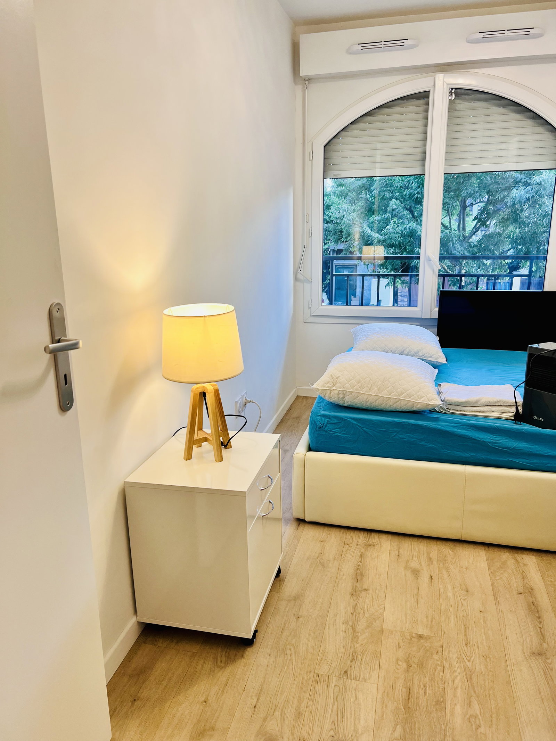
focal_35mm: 26
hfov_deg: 53.1
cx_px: 278
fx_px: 557
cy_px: 370
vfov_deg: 67.3
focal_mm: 5.7
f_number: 1.5
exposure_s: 1/100
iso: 64
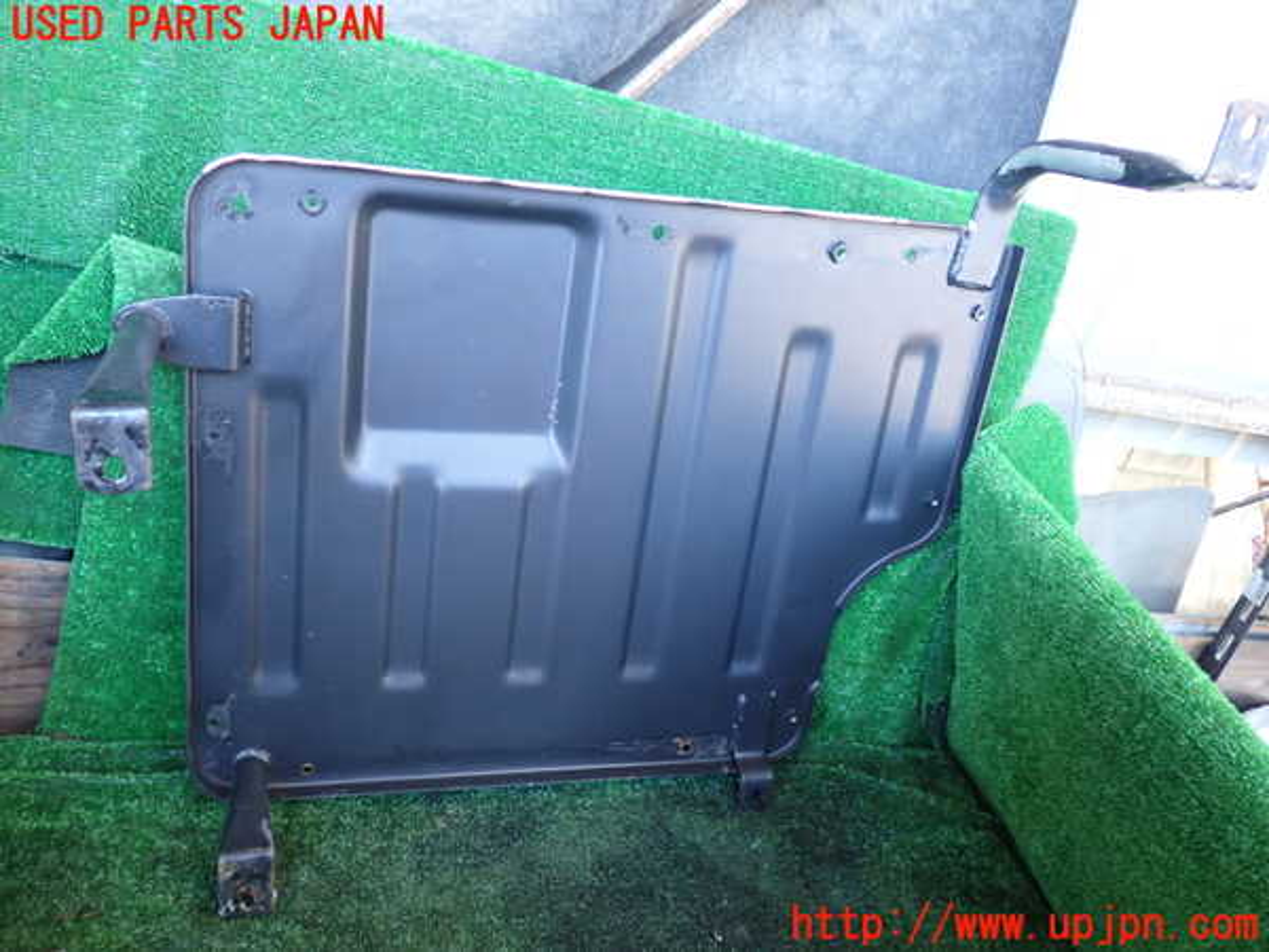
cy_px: 476
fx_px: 1100
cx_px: 634
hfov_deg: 60.0
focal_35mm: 30
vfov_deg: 46.8
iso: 400
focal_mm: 5.4
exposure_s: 1/30
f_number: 2.3
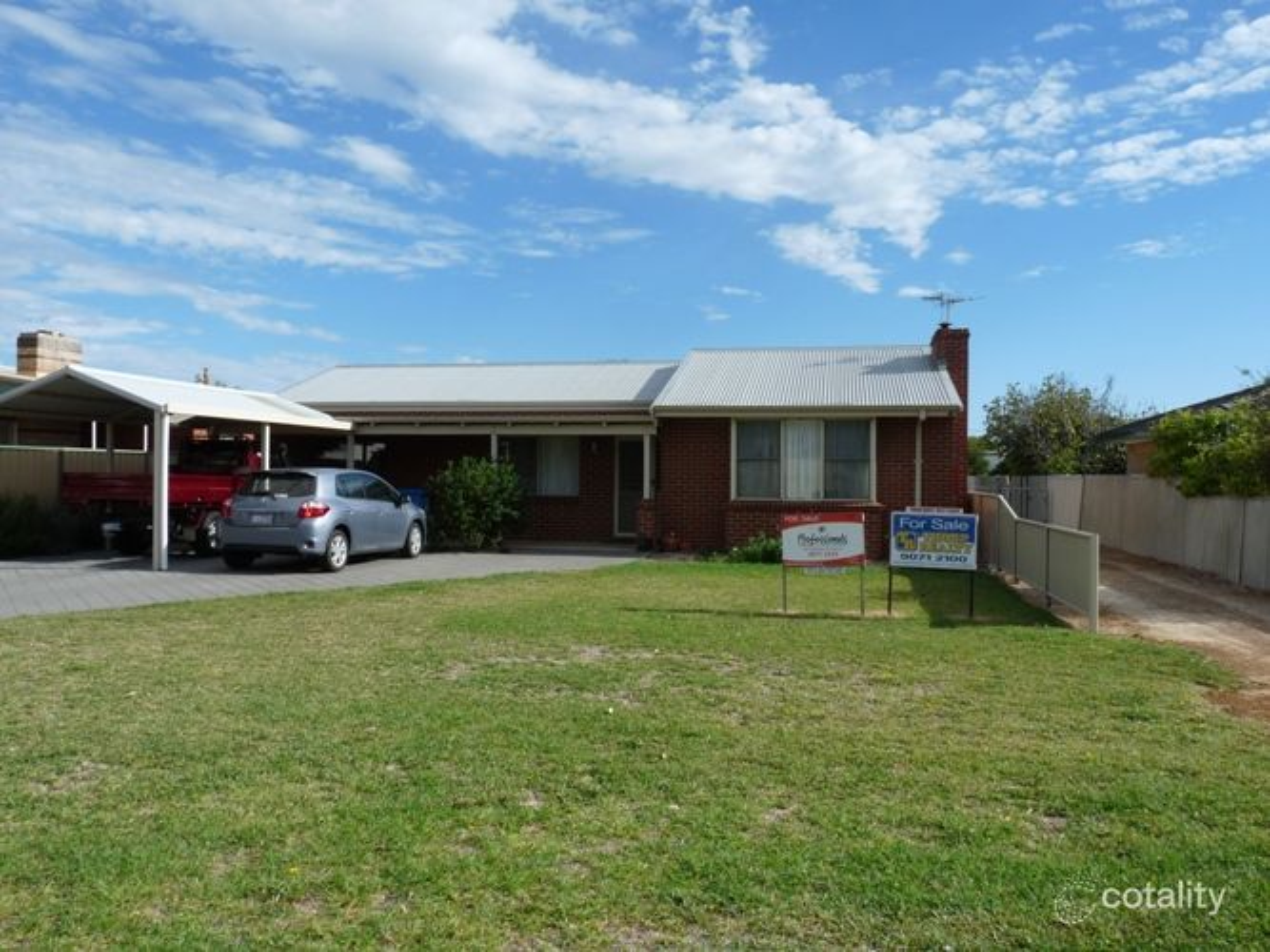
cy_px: 476
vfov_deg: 51.3
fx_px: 990
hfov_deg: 65.3
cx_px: 635
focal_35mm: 27
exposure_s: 1/400
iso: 100
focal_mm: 4.8
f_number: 6.3
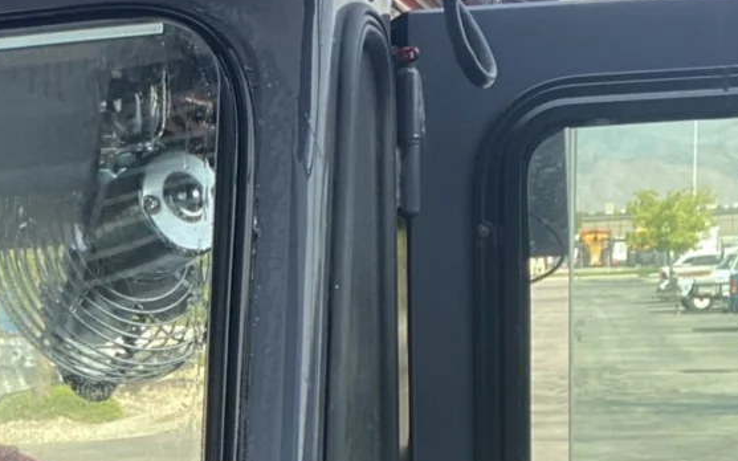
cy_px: 544
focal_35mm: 84
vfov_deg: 15.0
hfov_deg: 23.3
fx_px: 1689
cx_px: -58
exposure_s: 1/122
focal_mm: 2.71
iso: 32
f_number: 2.2
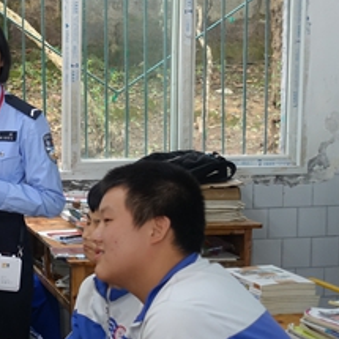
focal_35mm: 85
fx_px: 942
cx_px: -50
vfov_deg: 20.4
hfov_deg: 19.4
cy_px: 192
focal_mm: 15.94
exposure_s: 1/80
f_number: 2.8
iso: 640
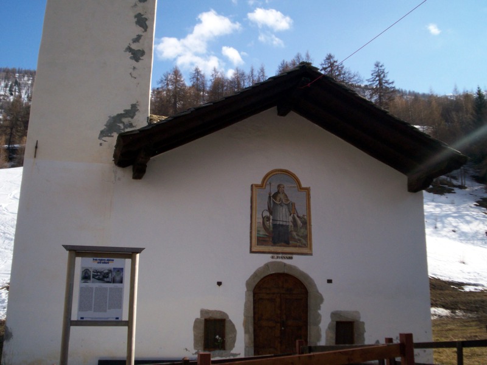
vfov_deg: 39.7
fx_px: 506
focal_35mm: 36
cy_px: 182
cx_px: 244
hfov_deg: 51.4
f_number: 4.5
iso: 100
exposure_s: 1/627
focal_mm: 5.9
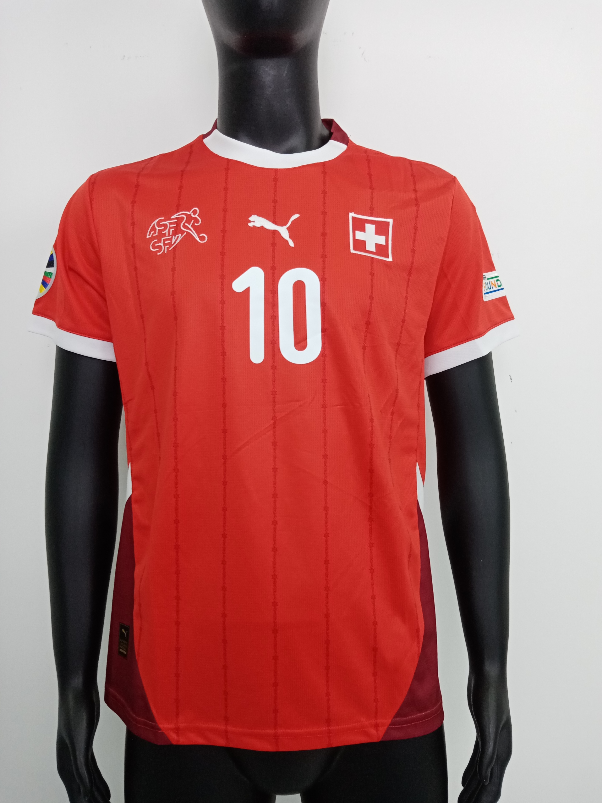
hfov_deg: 53.1
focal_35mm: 26
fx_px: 603
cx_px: 301
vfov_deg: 67.3
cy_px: 402
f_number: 1.8
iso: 103
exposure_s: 1/60
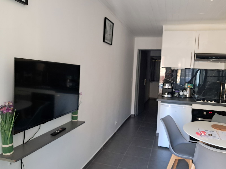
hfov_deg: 65.3
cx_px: 113
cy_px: 84
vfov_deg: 51.4
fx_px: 176
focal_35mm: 27
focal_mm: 4
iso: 500
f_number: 1.8
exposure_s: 1/40
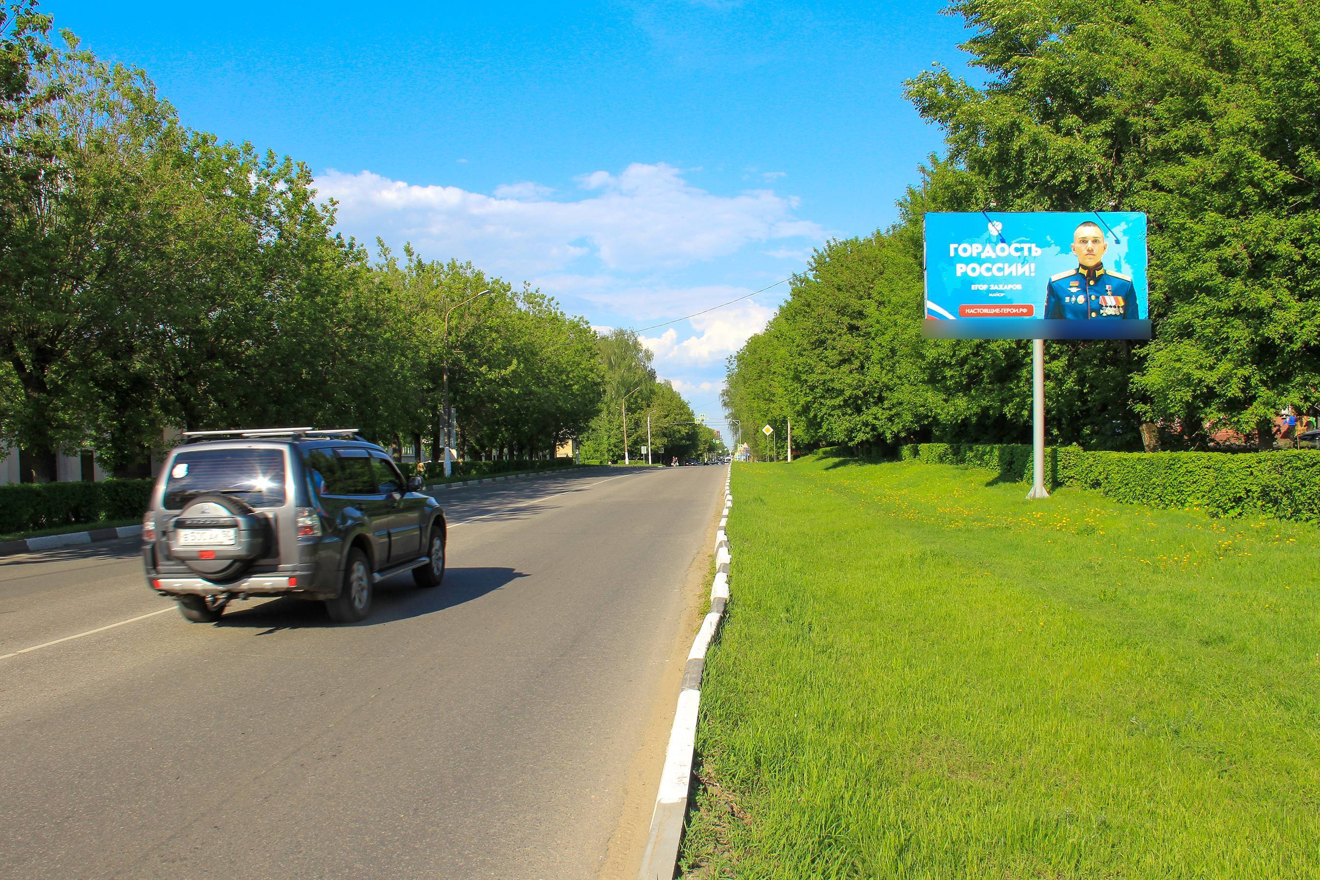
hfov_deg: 36.9
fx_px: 1980
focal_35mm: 54
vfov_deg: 25.1
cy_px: 440
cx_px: 660
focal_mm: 18
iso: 100
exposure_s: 1/125
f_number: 11
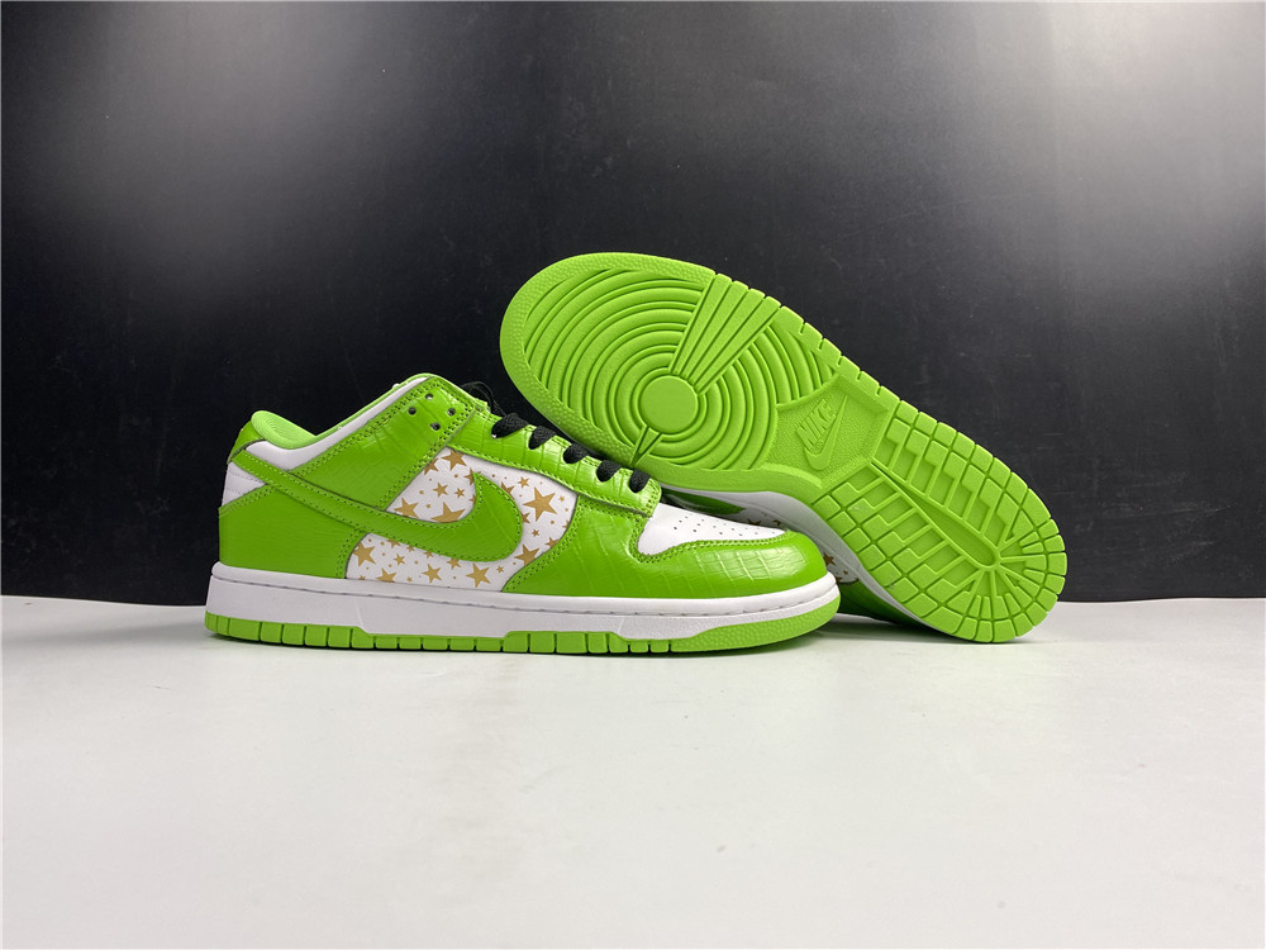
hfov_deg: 67.3
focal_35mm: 26
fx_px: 951
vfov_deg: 53.1
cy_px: 475
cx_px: 633
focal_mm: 4.25
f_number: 1.8
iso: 64
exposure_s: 1/100
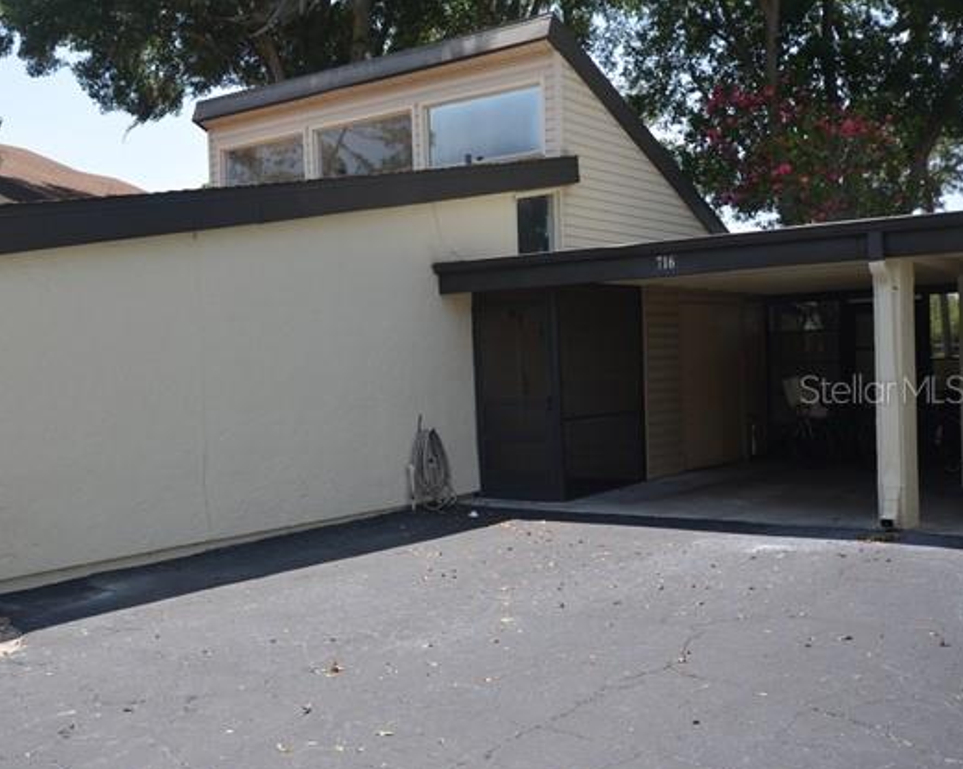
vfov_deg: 39.1
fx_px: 1082
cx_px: 383
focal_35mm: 38
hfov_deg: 47.7
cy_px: 388
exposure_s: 1/250
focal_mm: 22
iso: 180
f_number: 8
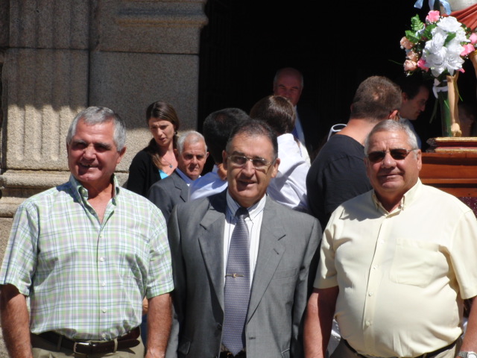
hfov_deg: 14.7
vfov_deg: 11.1
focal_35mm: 134
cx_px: 238
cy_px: 179
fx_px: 1846
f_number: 10.3
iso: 100
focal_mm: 23.28
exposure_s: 1/250
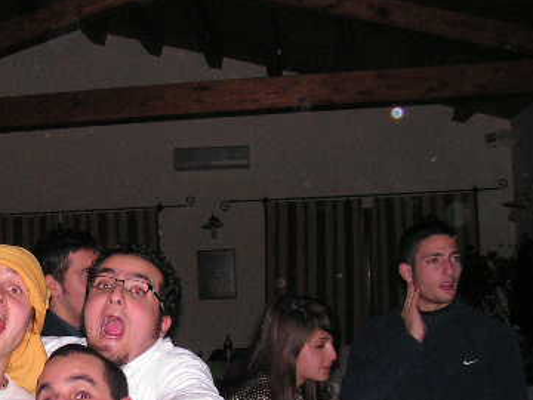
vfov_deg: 22.7
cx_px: 70
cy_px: 304
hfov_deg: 29.2
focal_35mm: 64
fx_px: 985
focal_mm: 6
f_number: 3.2
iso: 200
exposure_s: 1/40
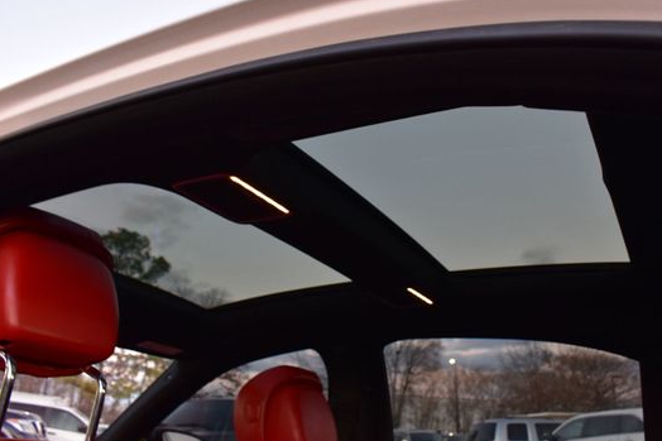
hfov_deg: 57.1
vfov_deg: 39.9
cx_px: 361
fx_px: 607
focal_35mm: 33
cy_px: 202
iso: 720
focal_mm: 18
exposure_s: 1/15
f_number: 6.3
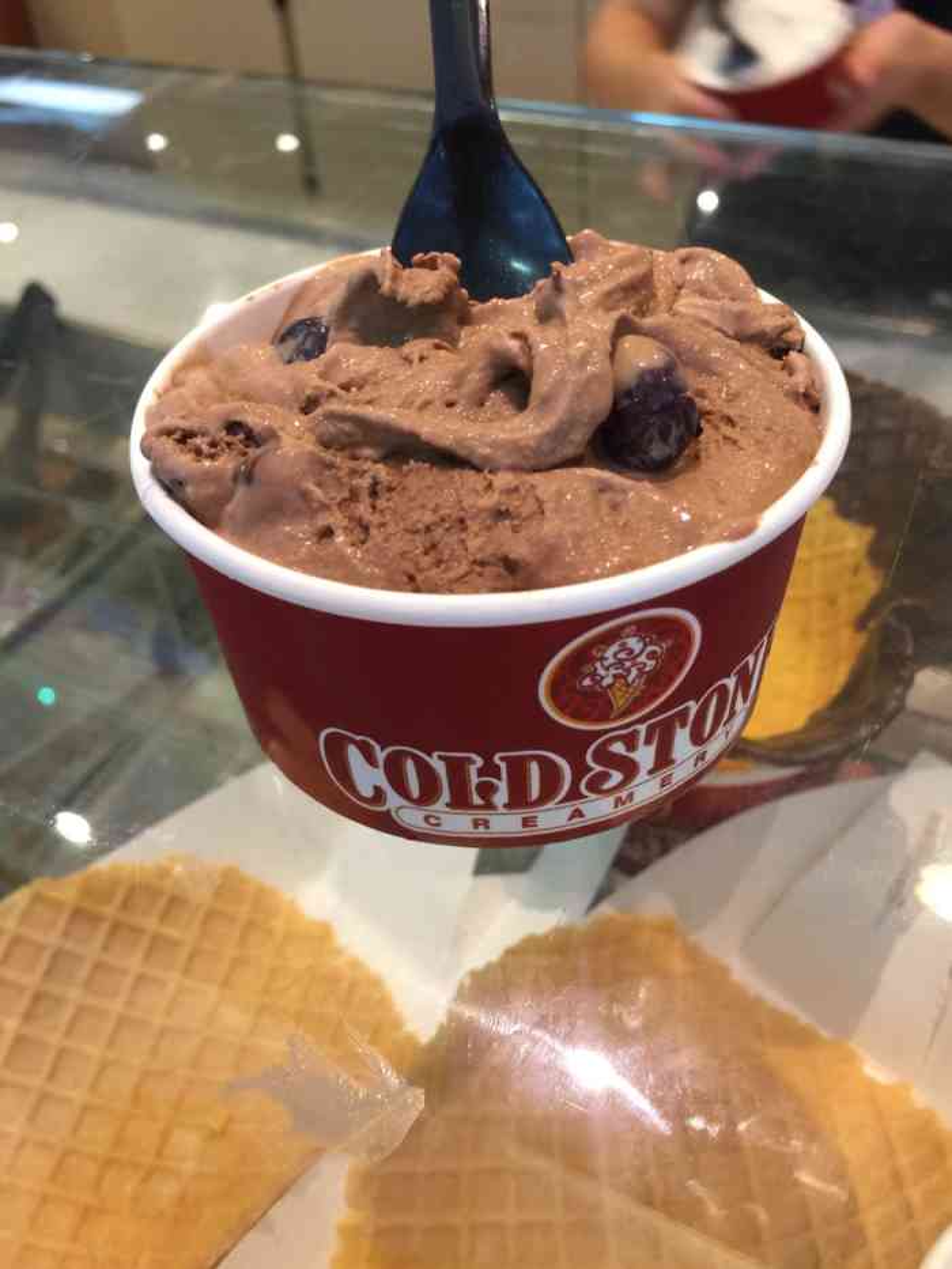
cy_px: 634
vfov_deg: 61.7
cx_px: 476
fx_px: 1063
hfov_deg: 48.2
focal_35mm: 29
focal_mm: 4.15
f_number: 2.2
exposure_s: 1/17
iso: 50
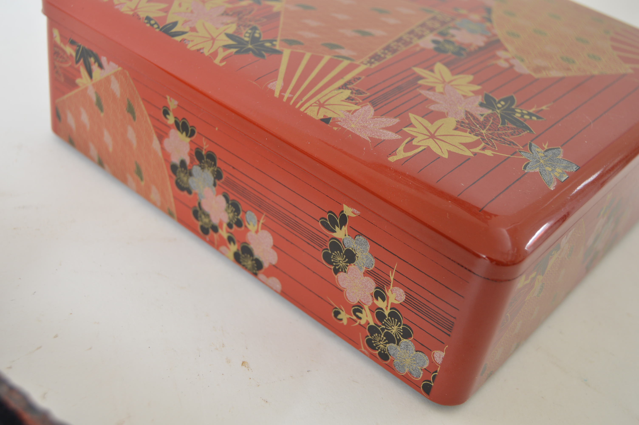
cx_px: 320
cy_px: 212
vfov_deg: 28.9
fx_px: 825
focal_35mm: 46
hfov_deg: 42.4
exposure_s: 1/125
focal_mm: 31
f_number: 5
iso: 200
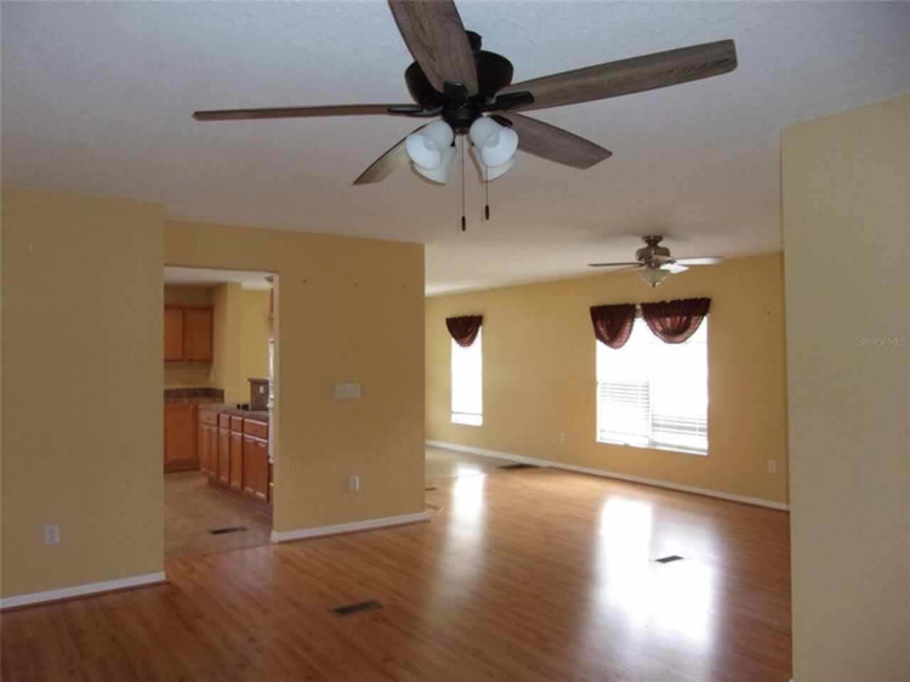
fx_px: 710
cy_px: 341
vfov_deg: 51.4
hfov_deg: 65.3
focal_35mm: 27
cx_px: 455
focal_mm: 4.9
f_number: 3
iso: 200
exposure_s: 1/34
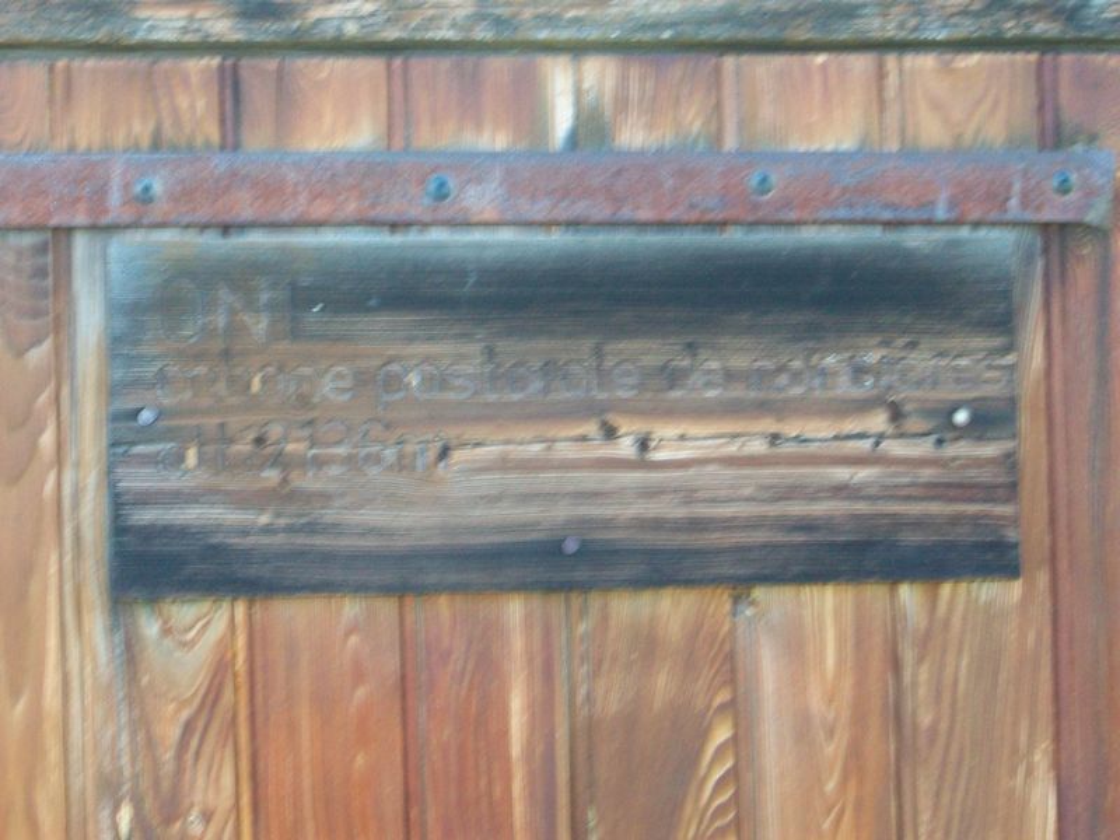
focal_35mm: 102
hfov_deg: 19.3
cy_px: 420
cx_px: 560
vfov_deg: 14.5
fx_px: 3300
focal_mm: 17.1
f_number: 5.1
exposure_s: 1/50
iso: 160
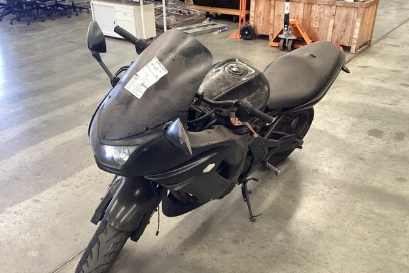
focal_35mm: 33
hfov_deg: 57.2
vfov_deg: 39.9
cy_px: 155
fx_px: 375
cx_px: 205
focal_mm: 3.3
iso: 100
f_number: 2.4
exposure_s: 1/60
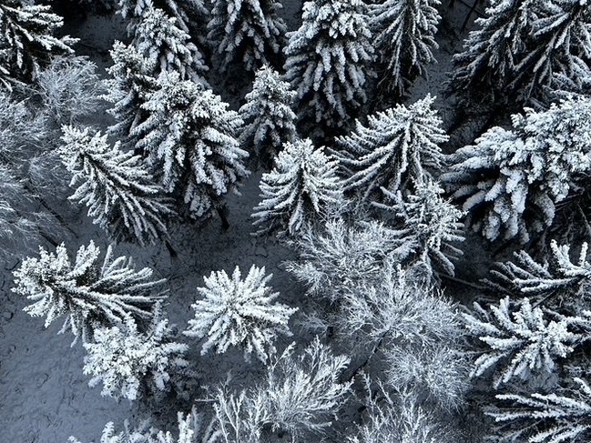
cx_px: 275
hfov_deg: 45.7
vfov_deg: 35.1
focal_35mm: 41
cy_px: 211
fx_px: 700
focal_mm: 5.7
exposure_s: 1/1159
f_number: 1.5
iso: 50
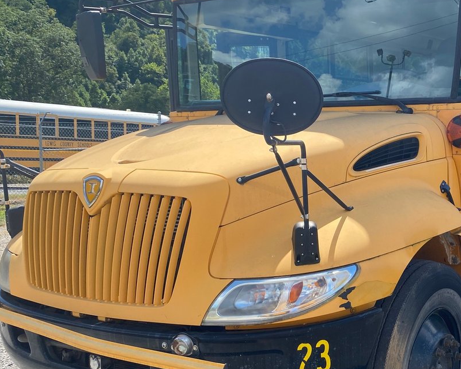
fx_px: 655
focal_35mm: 48
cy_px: 200
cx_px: 416
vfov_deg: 31.4
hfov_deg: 36.3
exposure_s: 1/1629
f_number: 1.8
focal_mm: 4.25
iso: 32
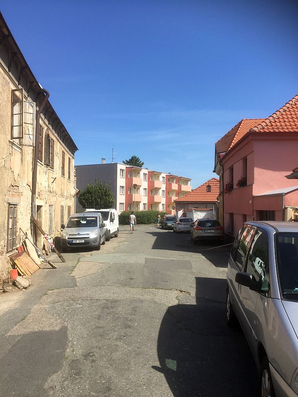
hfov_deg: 48.2
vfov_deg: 61.7
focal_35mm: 29
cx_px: 149
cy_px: 198
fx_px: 333
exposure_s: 1/1799
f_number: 2.2
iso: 32
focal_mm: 4.15
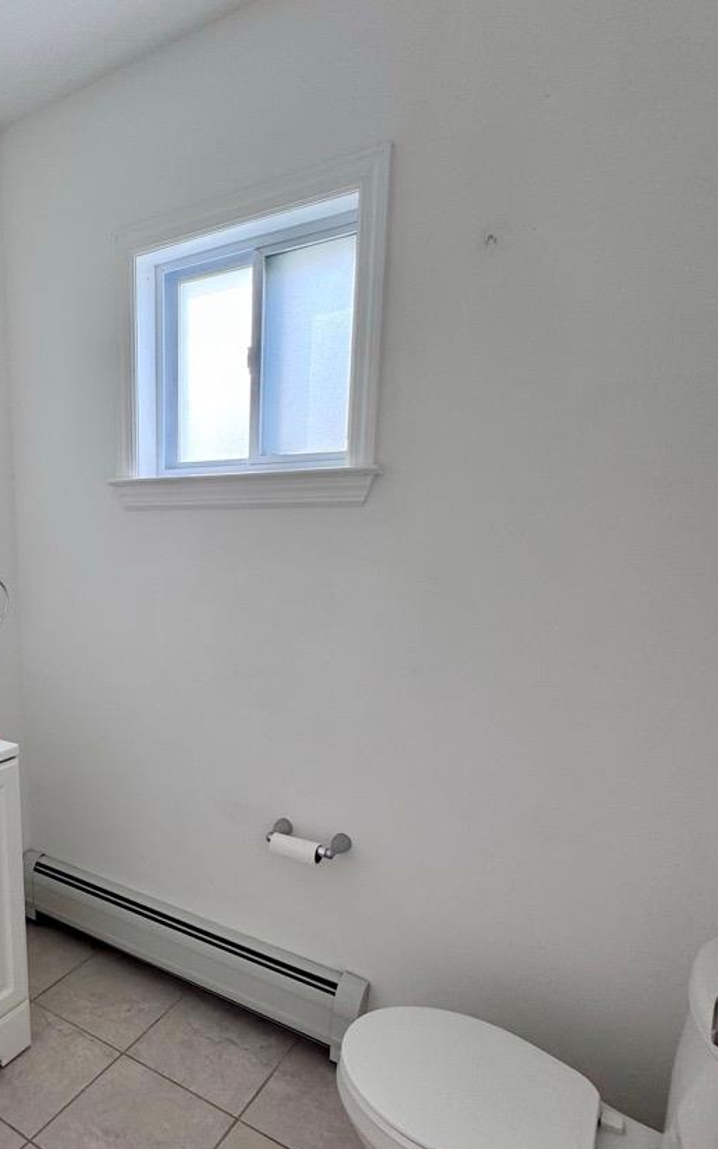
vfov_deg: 76.6
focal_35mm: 23
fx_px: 720
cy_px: 666
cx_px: 115
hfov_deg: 49.0
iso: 80
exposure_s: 1/99
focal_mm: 2.22
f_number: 2.2
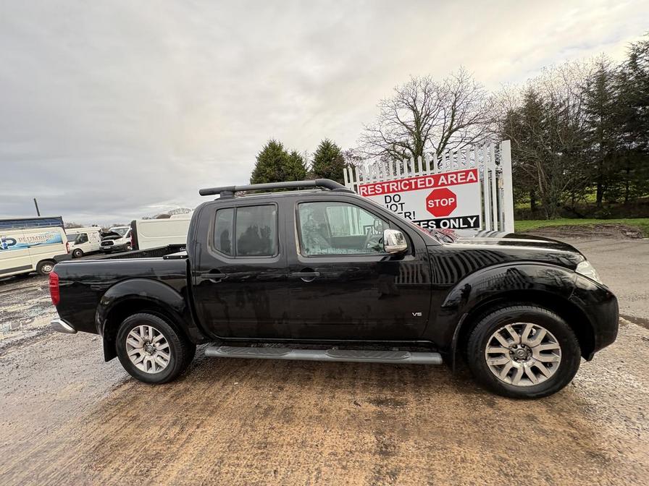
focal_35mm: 14
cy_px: 243
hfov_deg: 102.1
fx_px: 262
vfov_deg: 85.7
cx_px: 324
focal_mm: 2.22
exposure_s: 1/99
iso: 64
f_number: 2.2
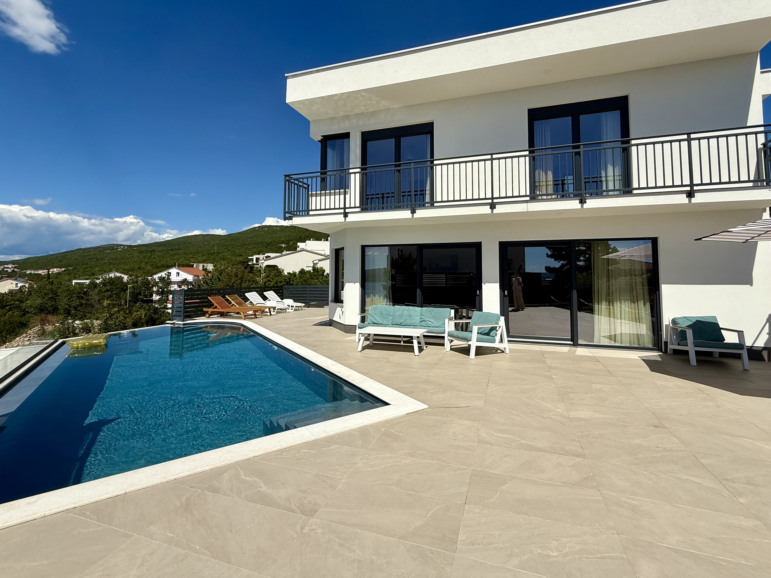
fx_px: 356
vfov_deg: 77.8
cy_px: 254
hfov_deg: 94.5
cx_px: 397
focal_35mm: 16
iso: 50
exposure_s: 1/4425
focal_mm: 2.22
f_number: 2.2
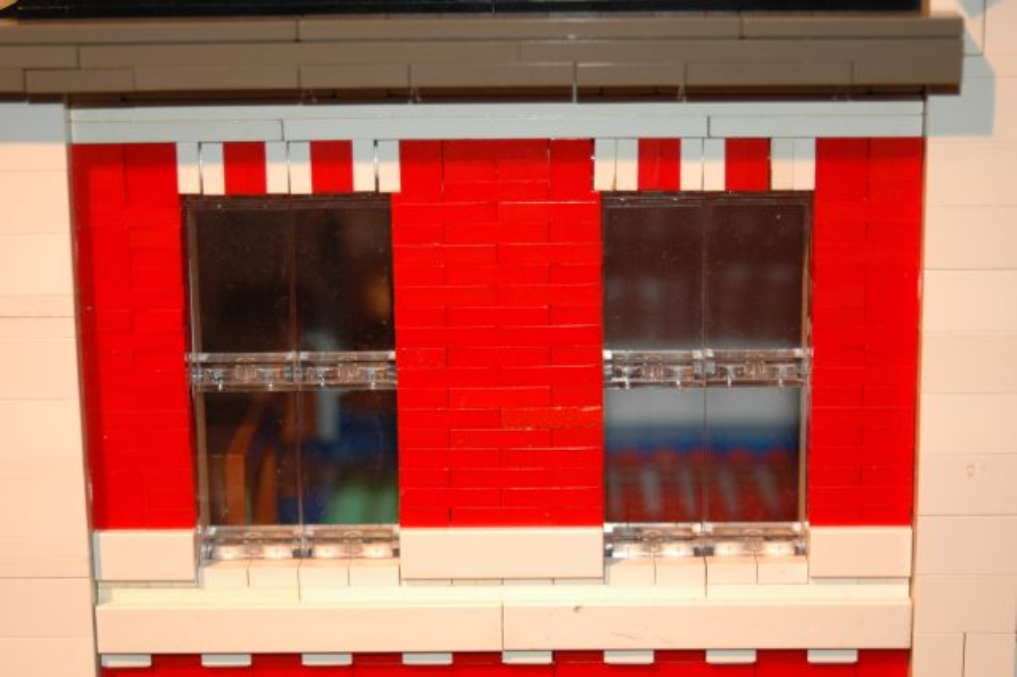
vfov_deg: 15.2
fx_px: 2541
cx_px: 508
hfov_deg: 22.6
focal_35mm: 90
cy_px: 338
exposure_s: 1/60
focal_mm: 60
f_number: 4.8
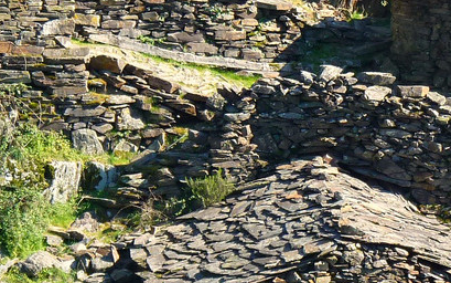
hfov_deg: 6.0
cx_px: 549
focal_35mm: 348
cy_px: 166
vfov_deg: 3.8
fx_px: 4279
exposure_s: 1/320
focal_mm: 18.7
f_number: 4
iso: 125
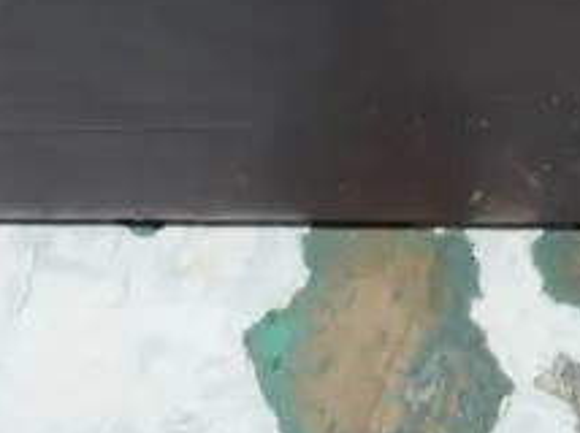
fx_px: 2728
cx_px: 382
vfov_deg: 8.7
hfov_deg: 12.1
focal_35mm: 163
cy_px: -361
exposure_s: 1/60
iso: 500
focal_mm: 17
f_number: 4
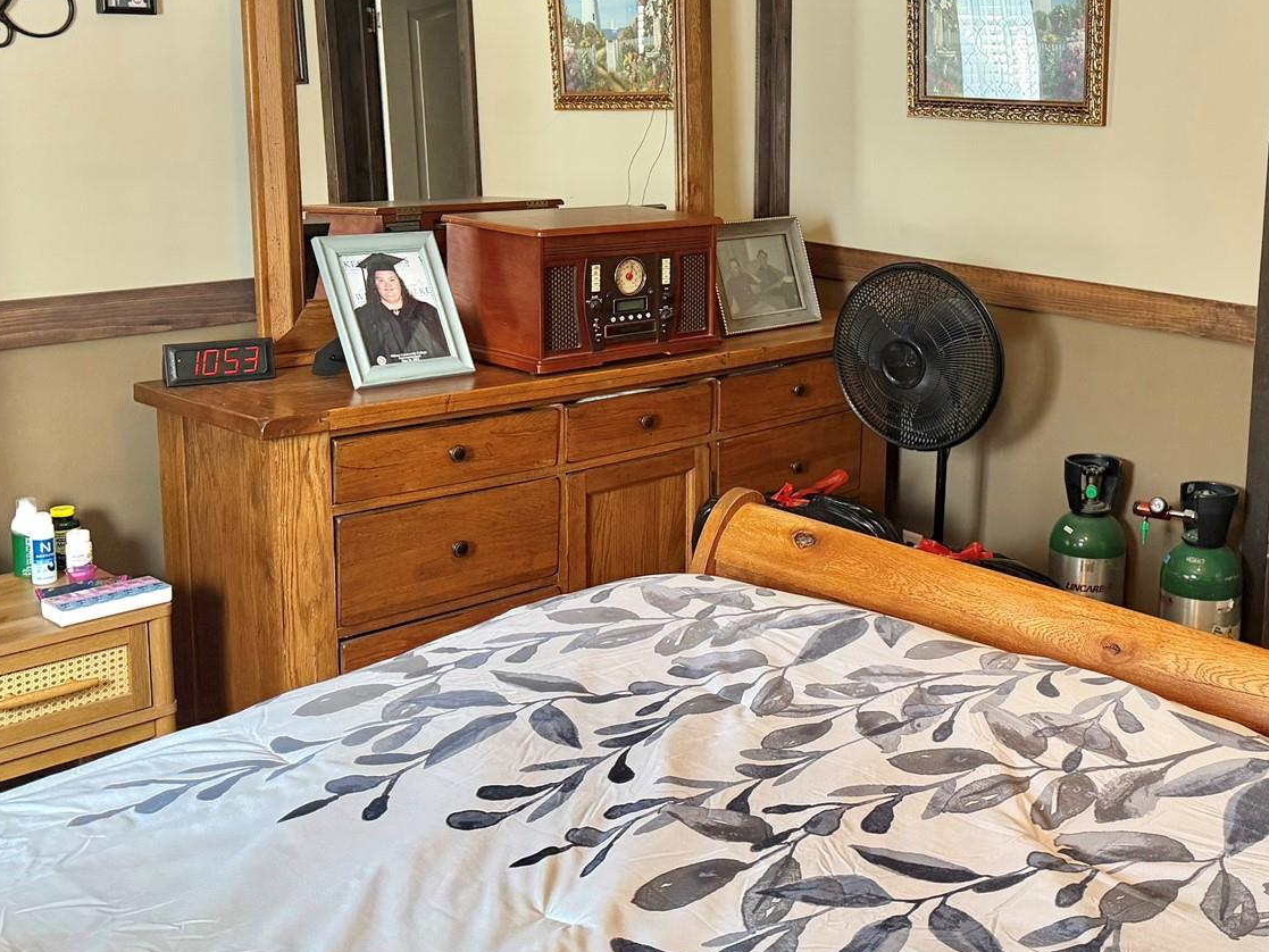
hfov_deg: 41.5
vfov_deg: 32.6
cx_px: 970
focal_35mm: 44
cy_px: 303
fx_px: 1613
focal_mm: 6.76
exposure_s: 1/60
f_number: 1.78
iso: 250
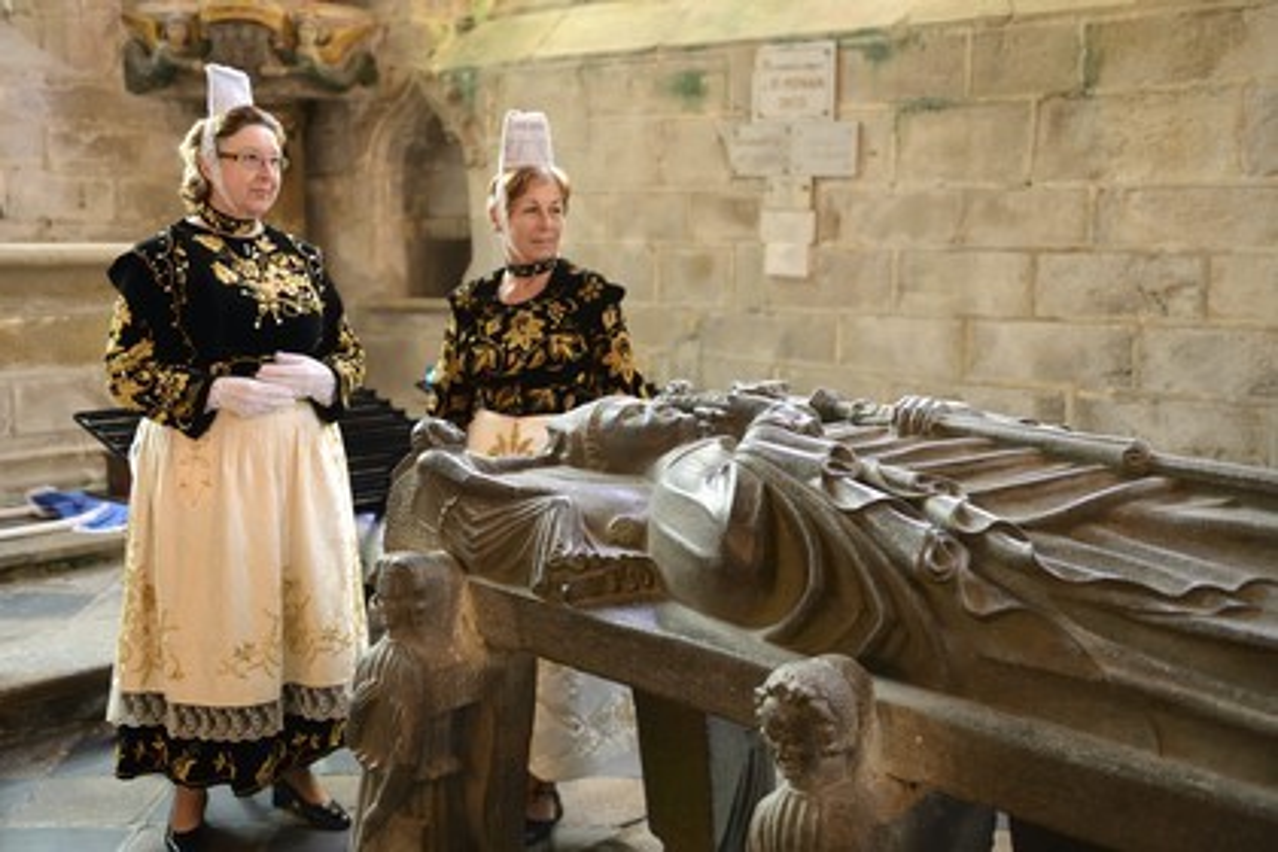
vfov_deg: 33.4
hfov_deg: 48.5
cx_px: 639
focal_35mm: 40
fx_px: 1420
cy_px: 426
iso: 1600
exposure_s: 1/15
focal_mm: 40
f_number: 2.8
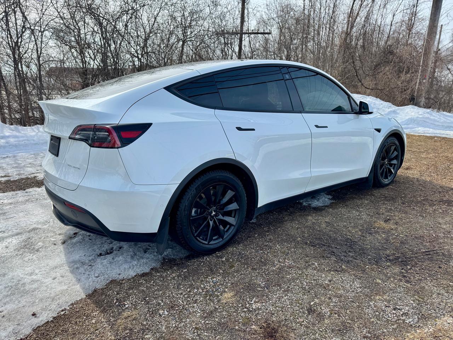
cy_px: 170
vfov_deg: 56.8
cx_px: 226
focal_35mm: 24
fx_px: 314
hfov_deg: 71.6
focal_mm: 6.76
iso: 80
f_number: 1.78
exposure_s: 1/3802
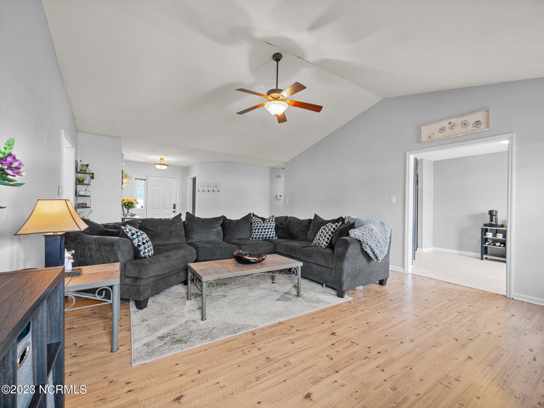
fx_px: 220
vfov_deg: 85.7
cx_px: 272
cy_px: 204
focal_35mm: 14
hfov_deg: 102.1
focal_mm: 7
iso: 400
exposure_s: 1/13
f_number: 4
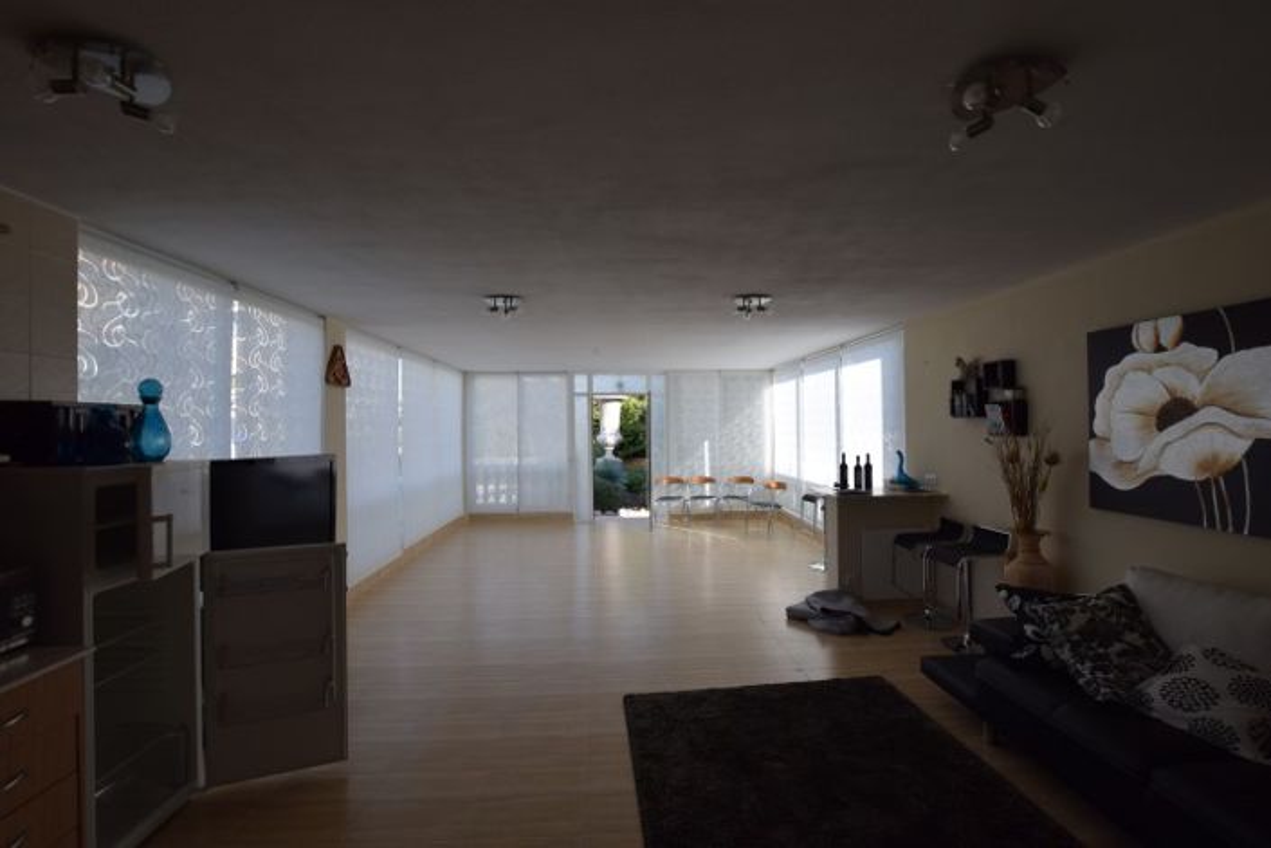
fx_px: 530
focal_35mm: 15
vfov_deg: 77.3
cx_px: 636
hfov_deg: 100.4
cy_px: 424
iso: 320
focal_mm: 10
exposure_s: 1/250
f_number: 8
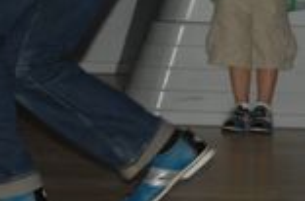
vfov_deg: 2.0
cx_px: -109
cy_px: -24
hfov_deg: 3.0
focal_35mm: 691
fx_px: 5837
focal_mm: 112
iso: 200
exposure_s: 1/125
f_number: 5.3
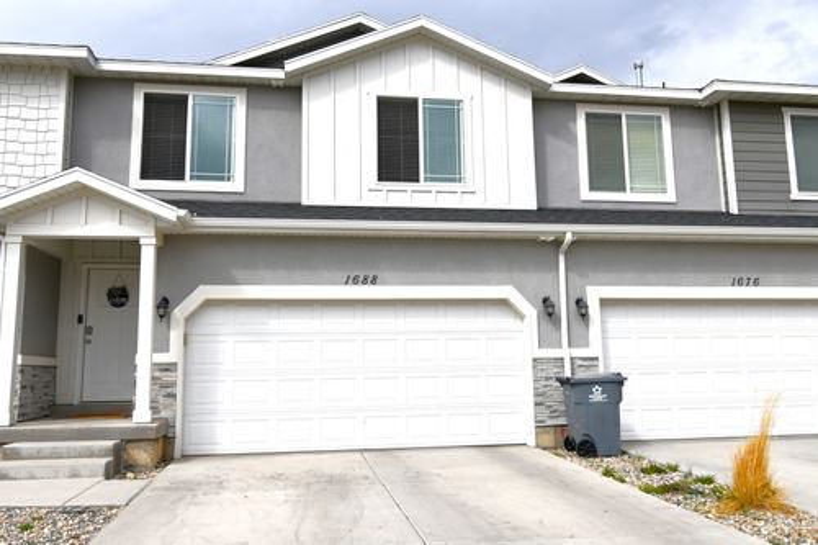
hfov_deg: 61.9
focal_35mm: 30
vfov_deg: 43.6
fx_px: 681
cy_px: 272
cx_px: 409
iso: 100
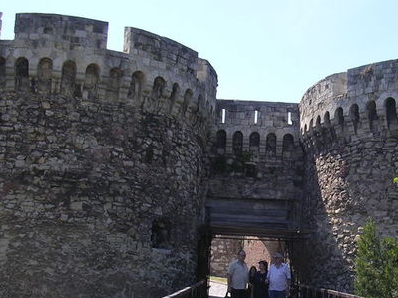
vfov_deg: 23.7
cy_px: 233
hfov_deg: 31.4
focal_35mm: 61
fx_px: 701
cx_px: 269
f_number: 2.8
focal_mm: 5.8
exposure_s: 1/537
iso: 100
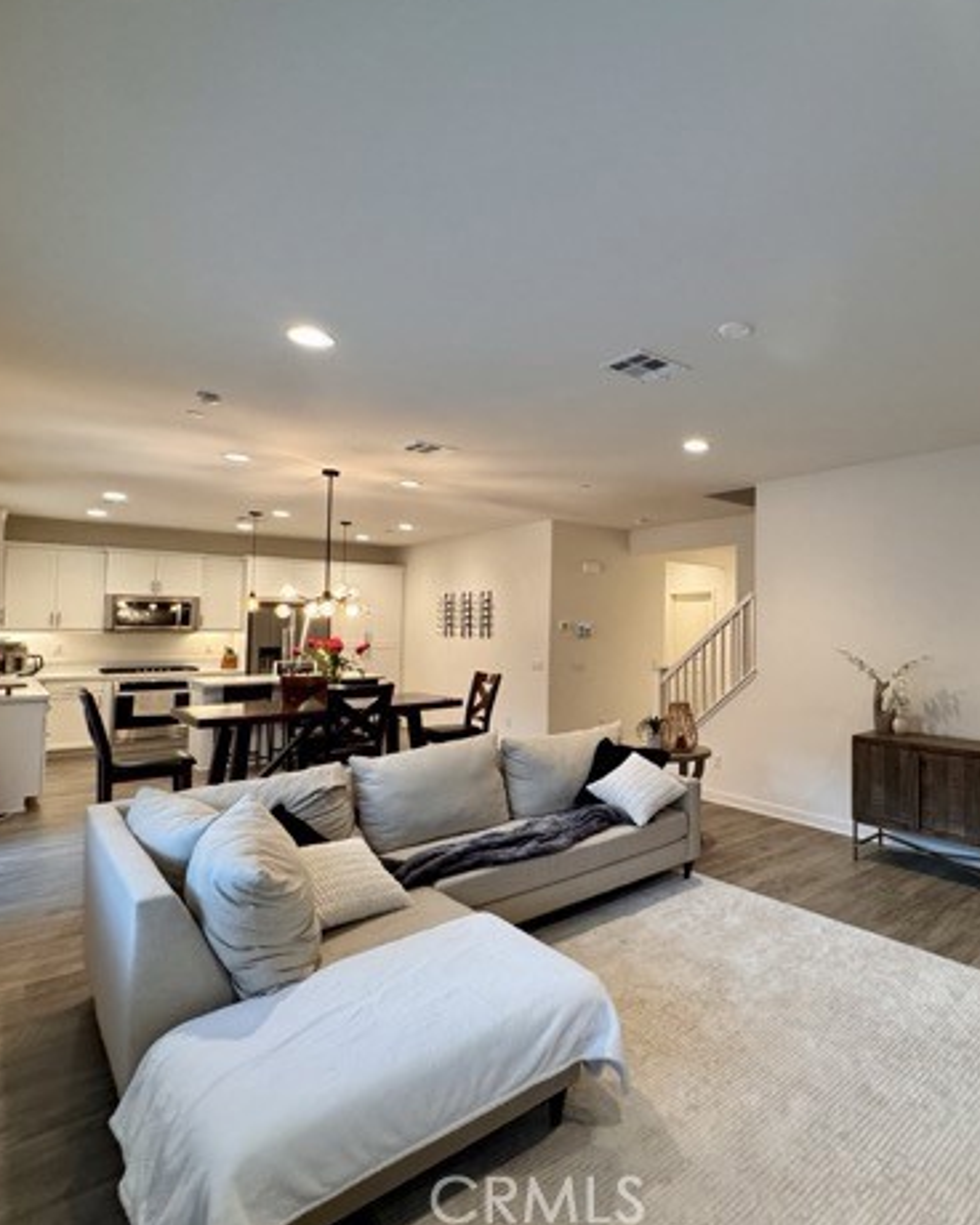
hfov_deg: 66.8
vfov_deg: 83.3
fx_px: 689
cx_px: 724
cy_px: 599
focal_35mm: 19
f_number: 2.2
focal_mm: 2.22
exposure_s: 1/120
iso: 320
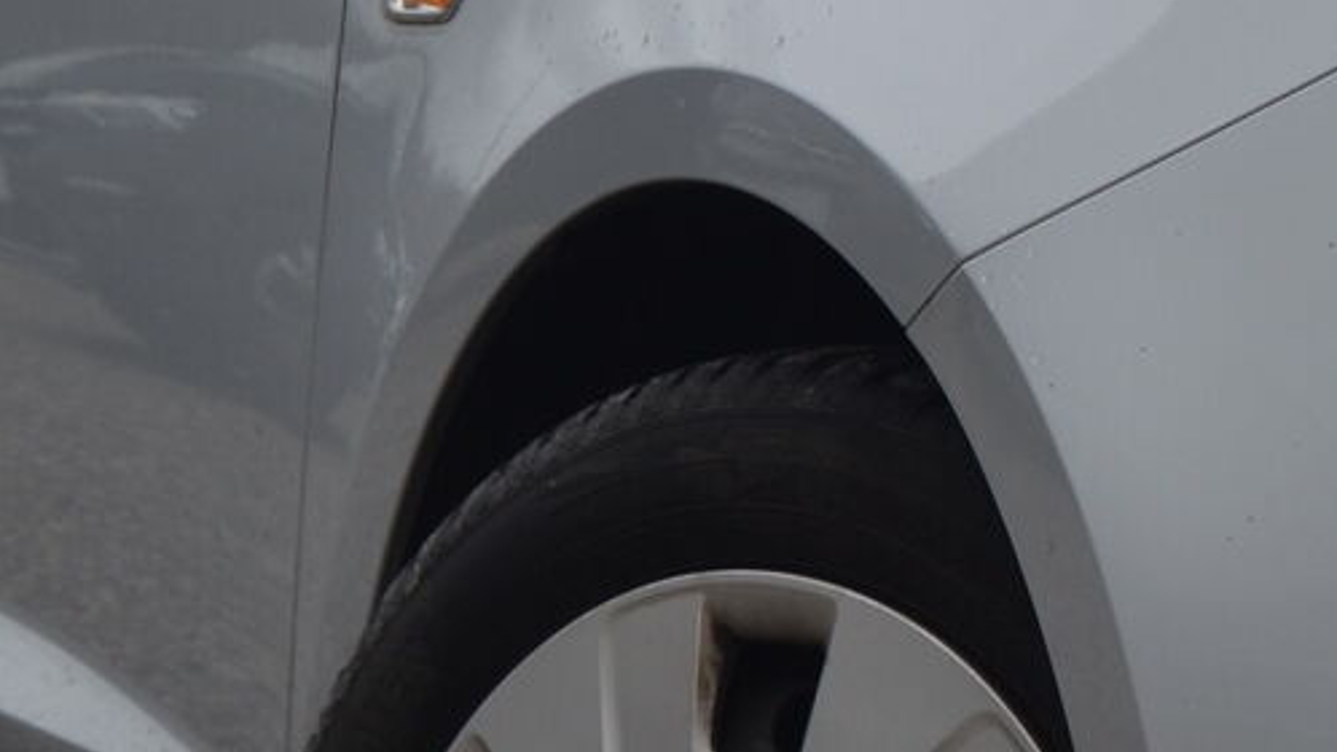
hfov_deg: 17.8
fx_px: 4077
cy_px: 322
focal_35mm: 115
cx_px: 1587
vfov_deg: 10.5
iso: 100
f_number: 6.3
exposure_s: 1/160
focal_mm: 19
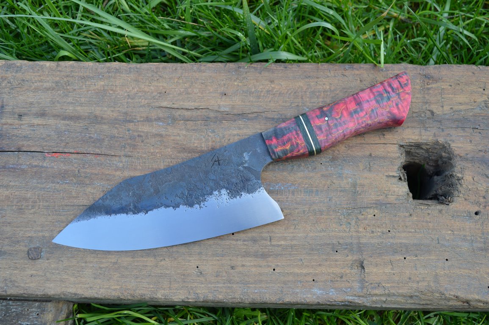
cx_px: 244
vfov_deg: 33.0
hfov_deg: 48.0
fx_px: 550
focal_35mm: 40
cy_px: 162
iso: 160
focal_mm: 27
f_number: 5.6
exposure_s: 1/125
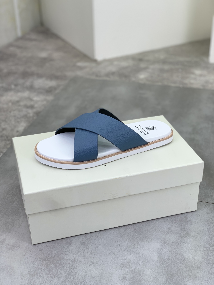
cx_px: 107
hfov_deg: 28.0
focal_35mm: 52
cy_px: 142
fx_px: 429
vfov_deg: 36.8
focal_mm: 6
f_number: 2.4
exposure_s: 1/114
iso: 16
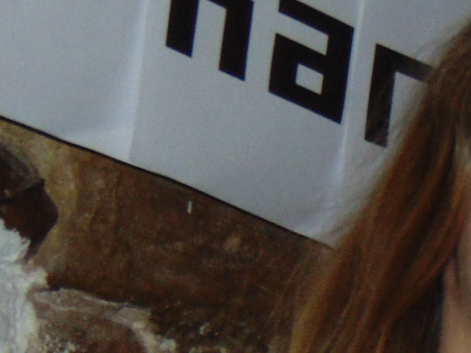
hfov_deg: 7.8
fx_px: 3427
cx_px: 523
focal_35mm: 252
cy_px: 453
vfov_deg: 5.9
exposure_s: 1/60
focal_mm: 10.8
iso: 500
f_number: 3.6
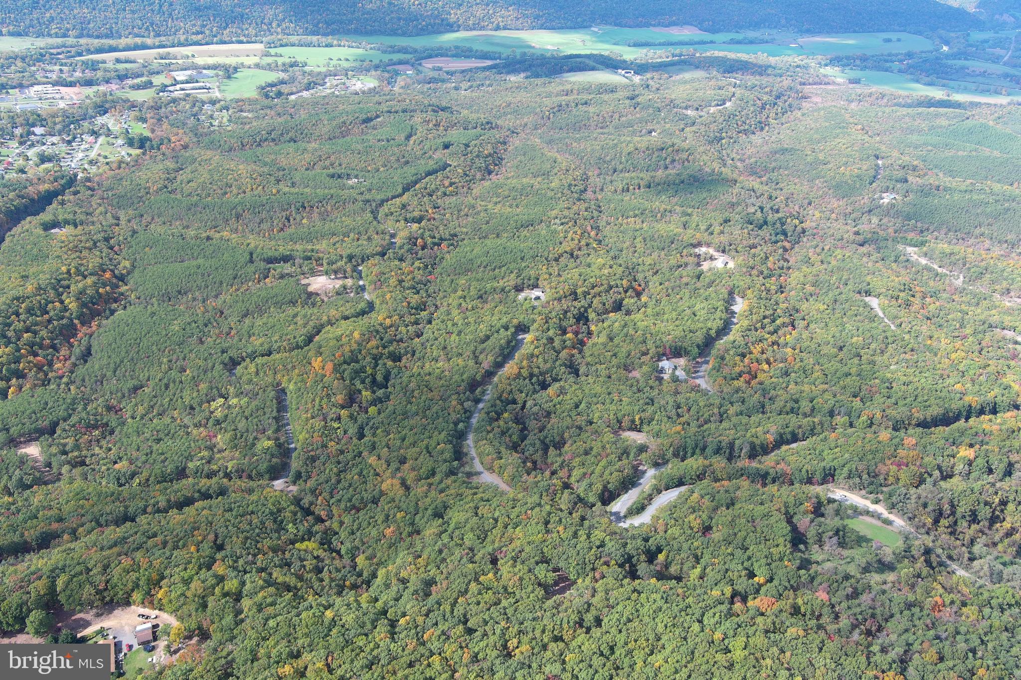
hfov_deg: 63.7
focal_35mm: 29
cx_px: 510
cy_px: 340
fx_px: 822
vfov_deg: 45.0
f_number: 2.8
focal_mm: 10.57
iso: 100
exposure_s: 1/371
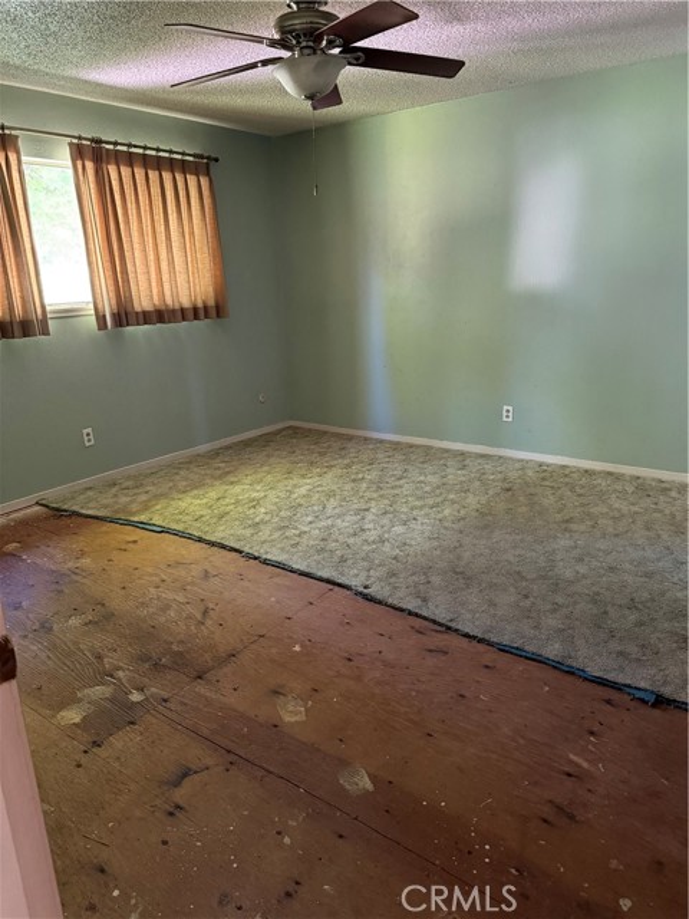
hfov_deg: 56.8
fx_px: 637
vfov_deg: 71.6
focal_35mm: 24
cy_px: 460
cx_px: 344
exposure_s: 1/30
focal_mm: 6.76
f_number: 1.78
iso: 800
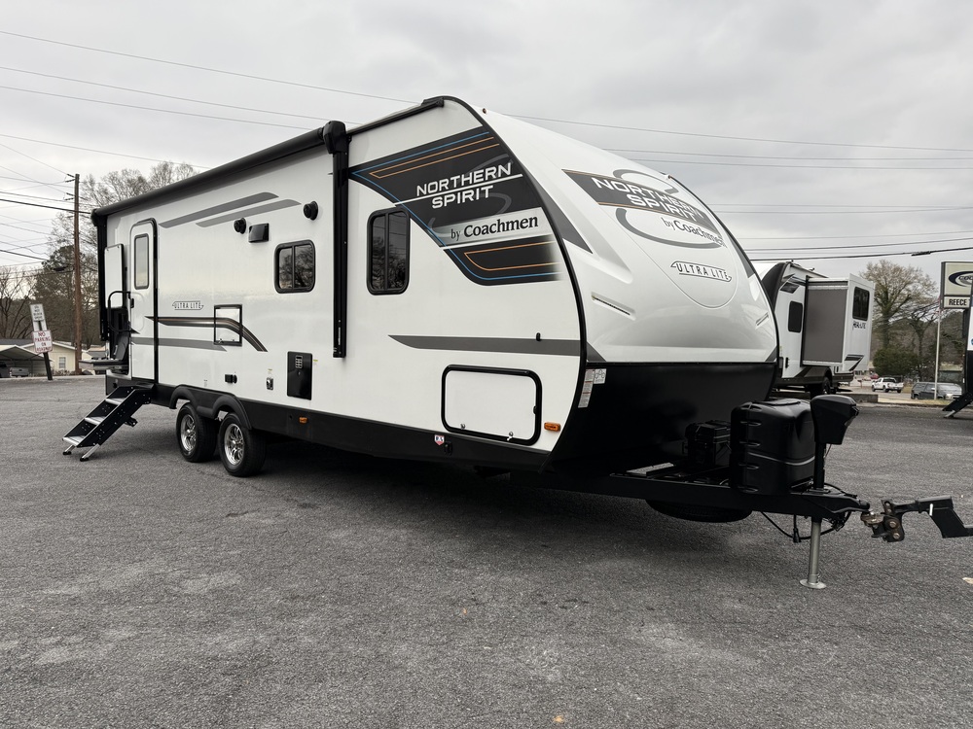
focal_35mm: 24
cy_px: 364
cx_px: 486
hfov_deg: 71.6
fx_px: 675
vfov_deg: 56.8
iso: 80
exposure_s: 1/341
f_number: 1.78
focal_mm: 6.76
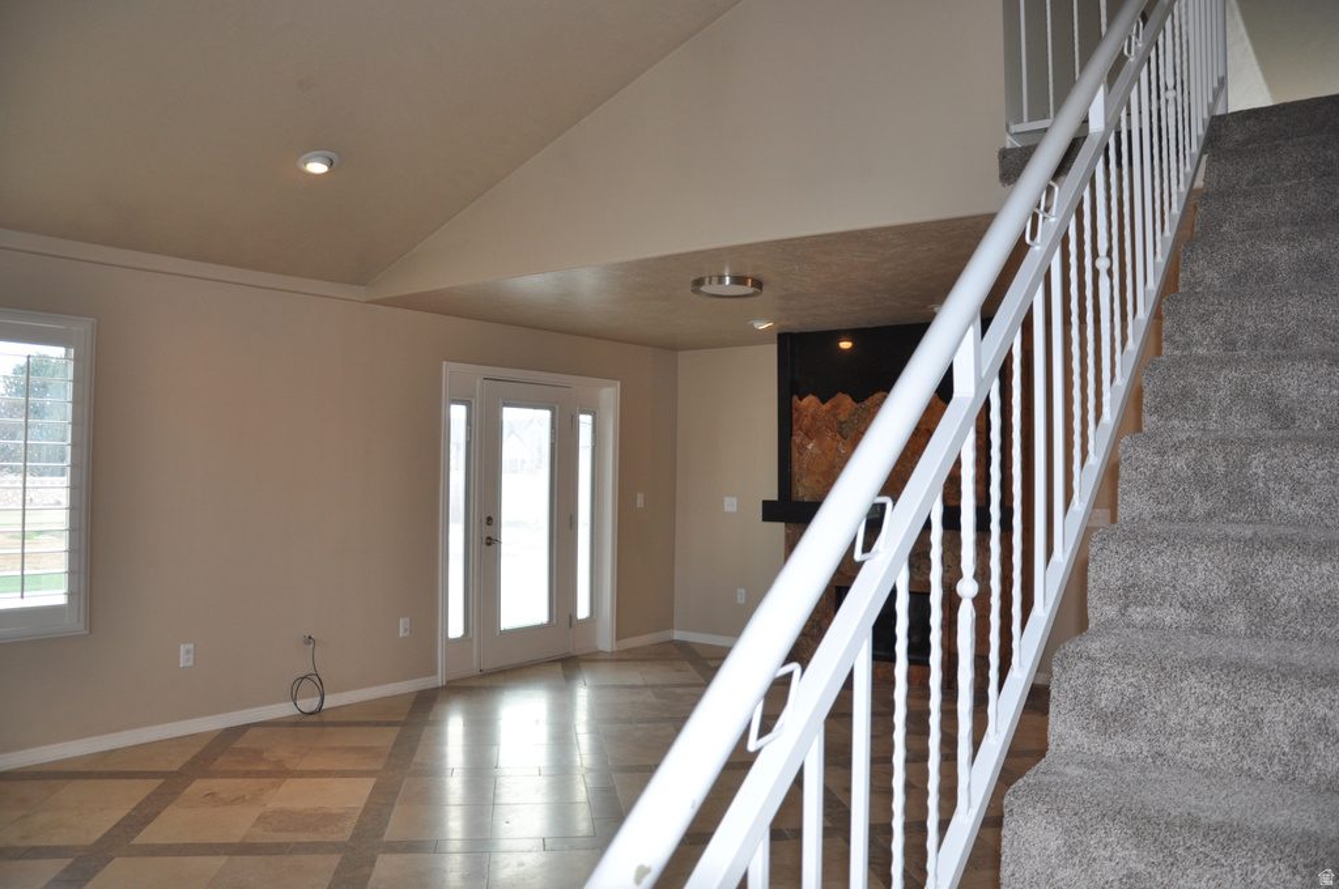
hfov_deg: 67.4
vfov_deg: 47.8
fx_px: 1003
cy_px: 444
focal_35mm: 27
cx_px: 670
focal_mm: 18
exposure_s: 1/200
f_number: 3.5
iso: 360
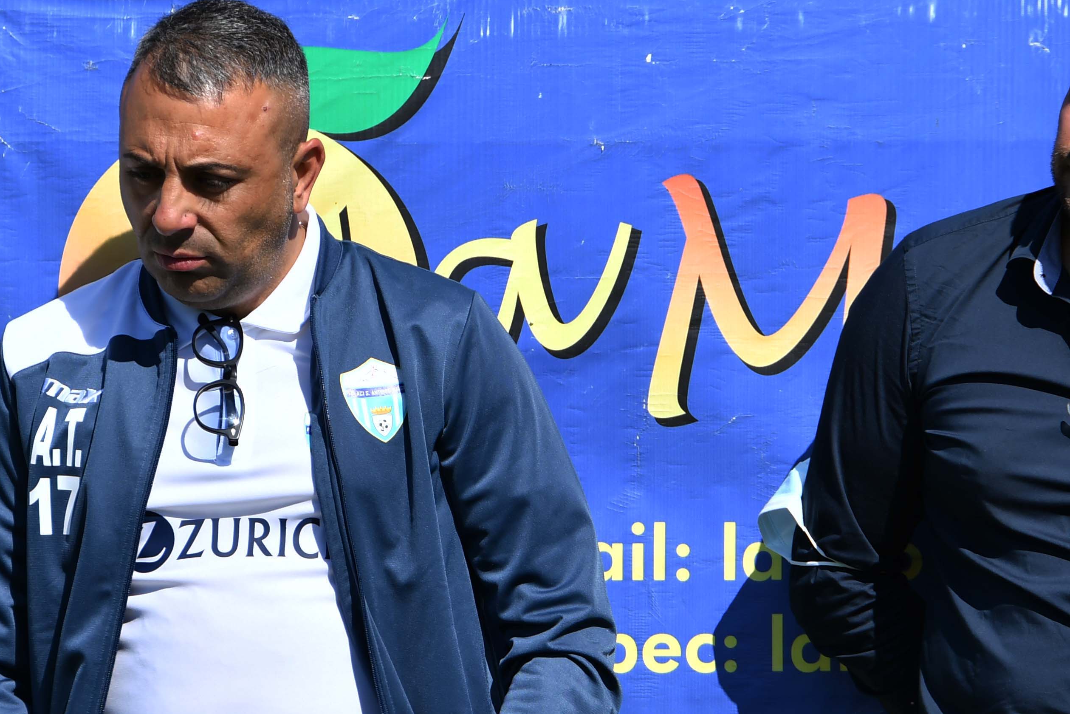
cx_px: 846
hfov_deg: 3.1
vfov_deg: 2.1
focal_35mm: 663
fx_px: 19707
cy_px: 406
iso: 100
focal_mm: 200
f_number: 4
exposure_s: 1/1250
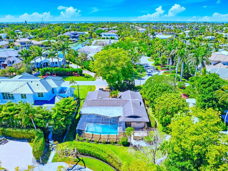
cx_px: 116
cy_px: 86
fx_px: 164
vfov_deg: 54.8
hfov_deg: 69.4
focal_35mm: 25
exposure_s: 1/5000
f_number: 2.8
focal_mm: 12.29
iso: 170
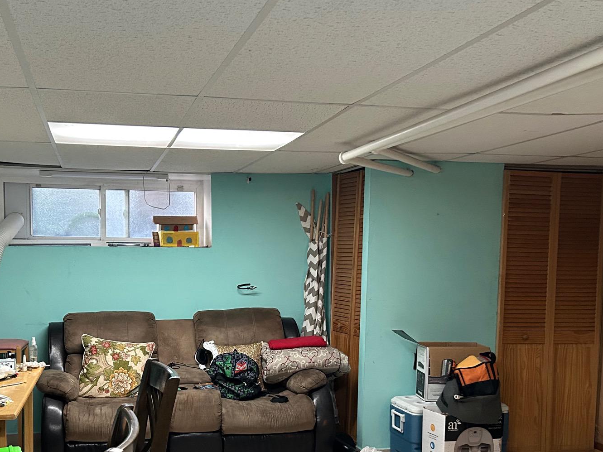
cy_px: 315
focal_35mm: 40
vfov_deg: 35.5
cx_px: 220
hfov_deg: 46.3
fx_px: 697
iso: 500
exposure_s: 1/60
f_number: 1.5
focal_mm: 5.7
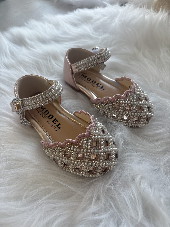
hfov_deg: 53.1
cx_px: 85
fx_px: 170
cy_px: 114
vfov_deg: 67.3
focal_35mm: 26
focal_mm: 5.96
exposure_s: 1/121
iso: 40
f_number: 1.6
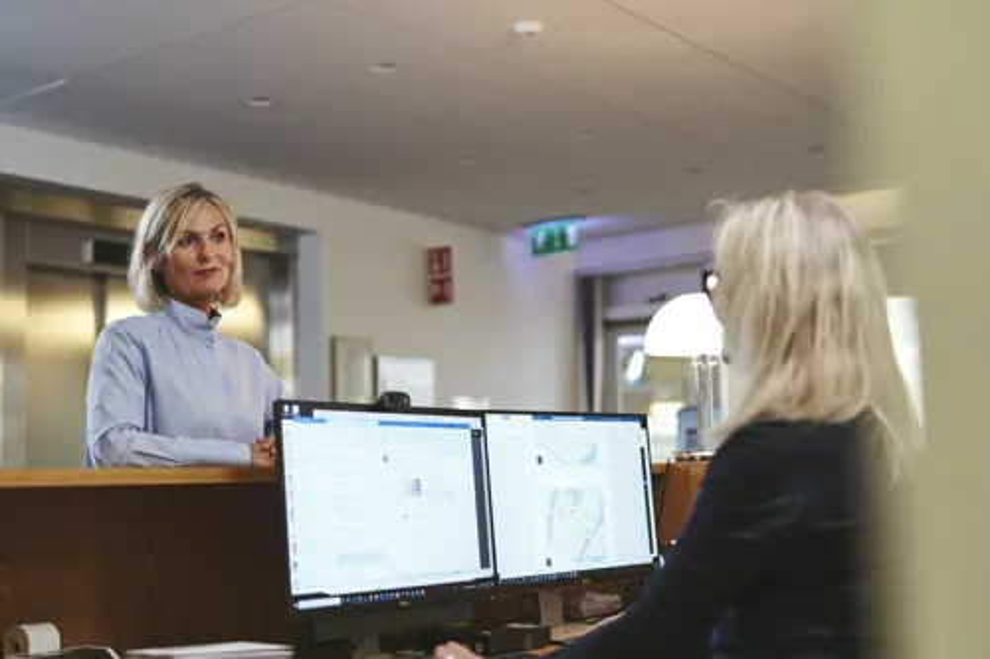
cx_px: 495
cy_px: 330
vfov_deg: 27.0
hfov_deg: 39.6
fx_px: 1374
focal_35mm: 50
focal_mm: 50
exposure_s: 1/160
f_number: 2
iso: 800
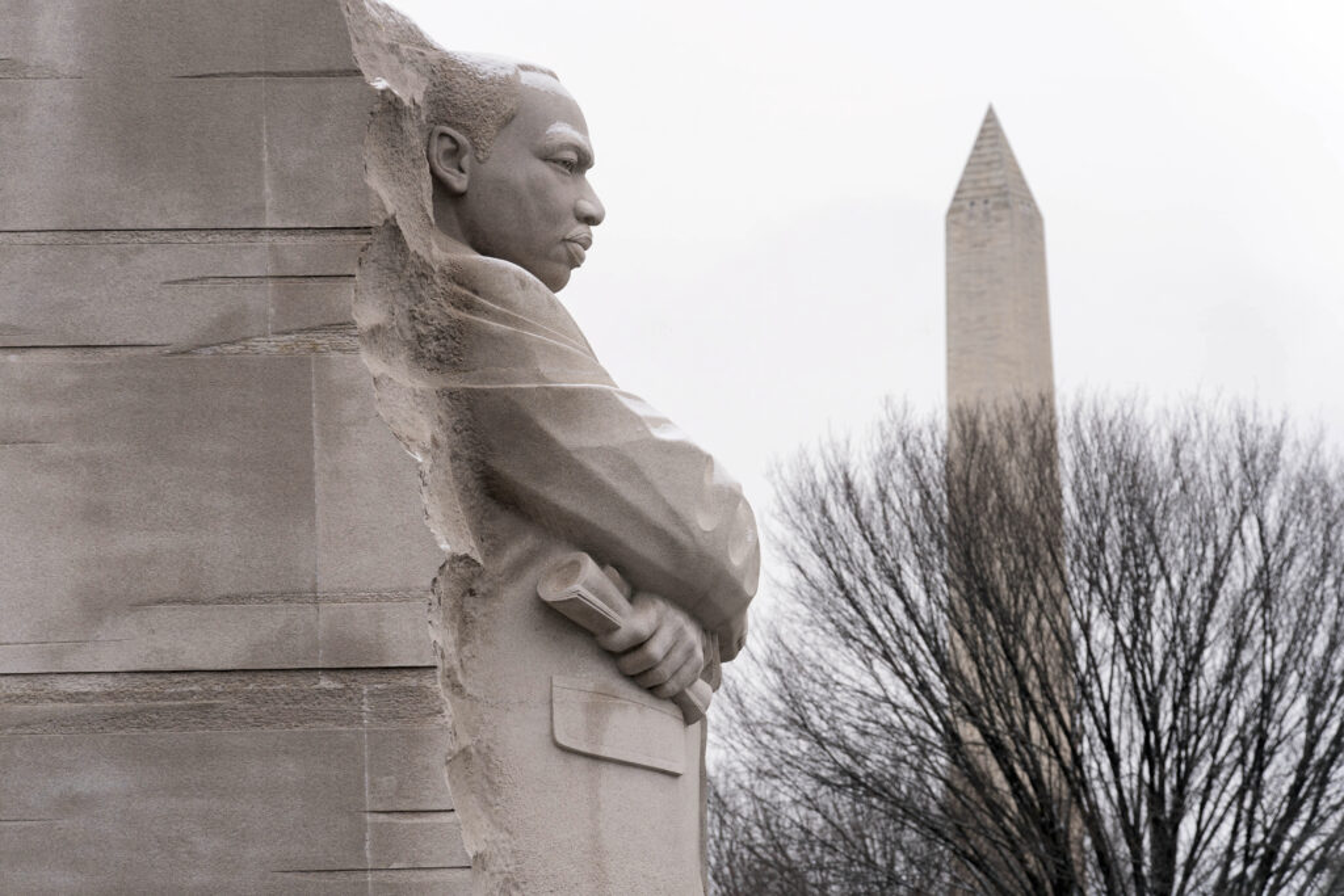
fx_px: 6272
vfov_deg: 8.2
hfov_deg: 12.2
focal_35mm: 168
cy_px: 448
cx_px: 672
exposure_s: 1/400
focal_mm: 168
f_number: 6.3
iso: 640
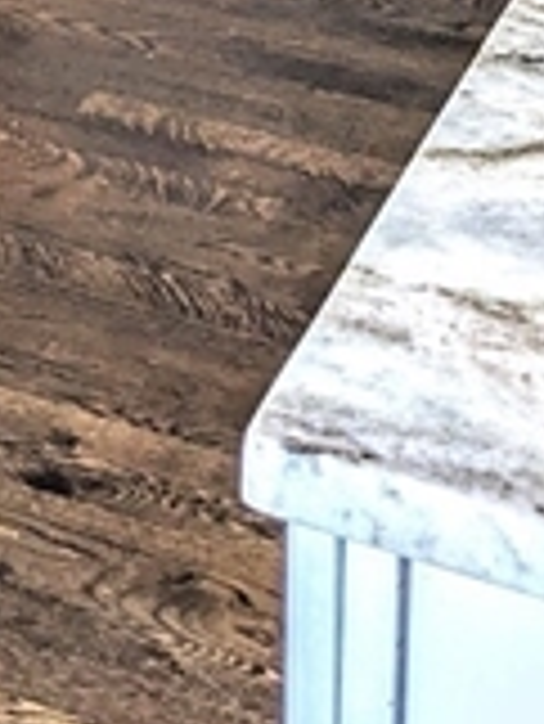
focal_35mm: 129
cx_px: -166
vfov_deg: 13.3
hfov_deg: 11.2
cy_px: -697
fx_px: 2699
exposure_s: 1/120
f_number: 1.73
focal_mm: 4.38
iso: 88
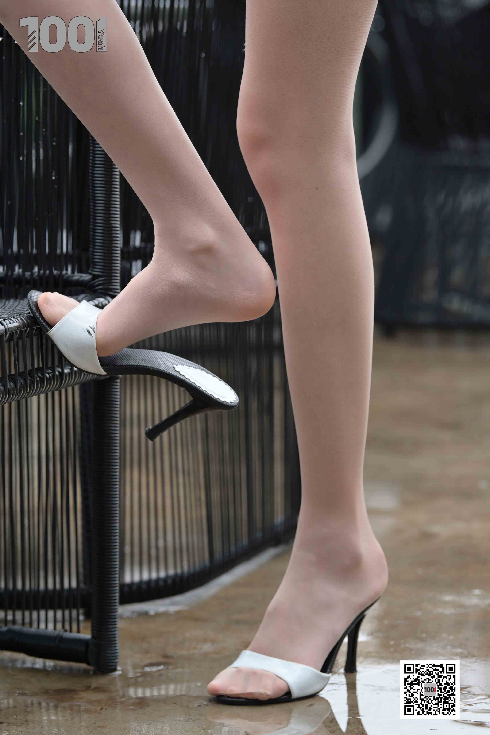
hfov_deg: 10.5
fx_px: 2654
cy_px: 368
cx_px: 245
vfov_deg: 15.8
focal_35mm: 130
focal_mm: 130
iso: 640
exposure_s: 1/200
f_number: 5
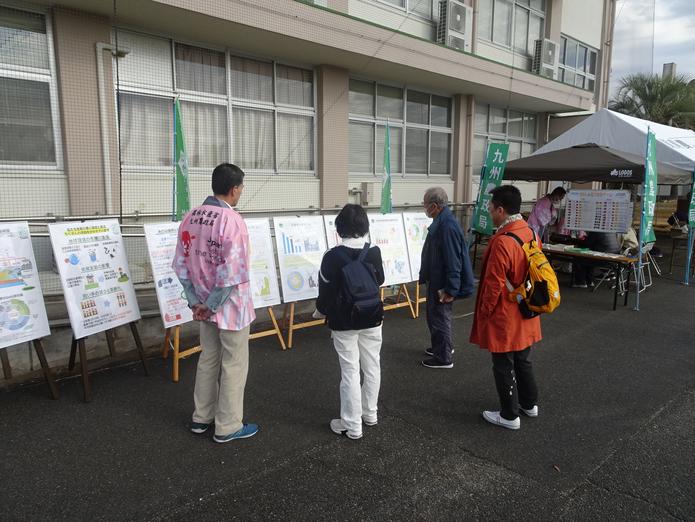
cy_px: 261
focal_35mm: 24
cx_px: 348
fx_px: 482
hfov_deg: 71.6
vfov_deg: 56.8
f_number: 3.5
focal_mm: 4.1
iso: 80
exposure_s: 1/640
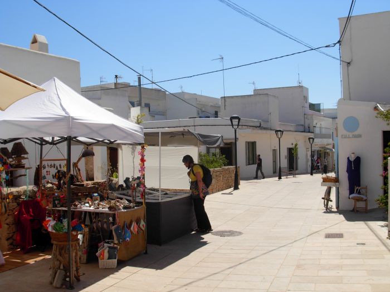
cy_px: 146
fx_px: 428
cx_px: 195
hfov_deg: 49.0
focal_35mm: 38
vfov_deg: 37.7
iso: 79
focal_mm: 6.3
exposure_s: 1/861
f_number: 4.9
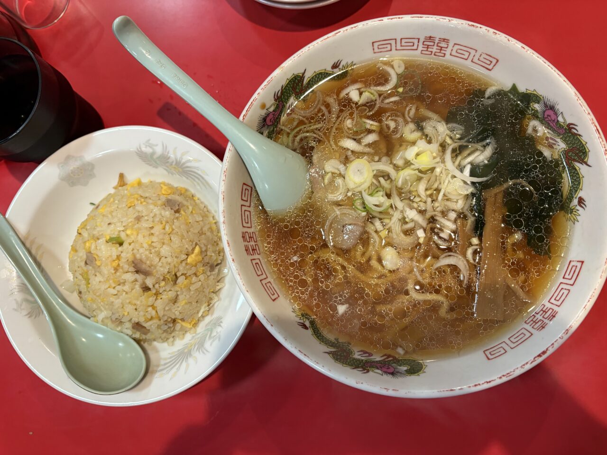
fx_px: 456
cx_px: 304
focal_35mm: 26
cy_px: 228
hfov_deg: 67.3
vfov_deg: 53.1
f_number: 1.6
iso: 200
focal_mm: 5.96
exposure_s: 1/50
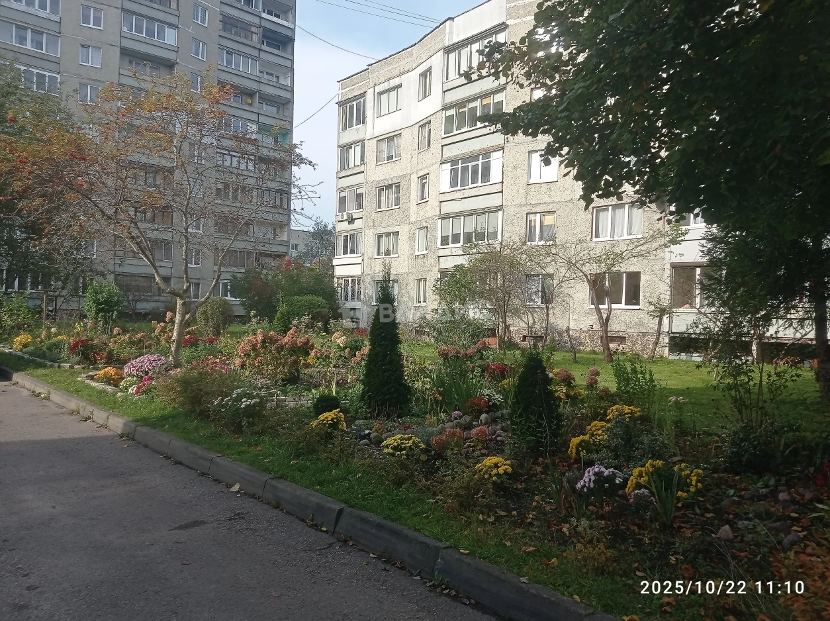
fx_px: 671
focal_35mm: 28
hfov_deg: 63.5
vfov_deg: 49.7
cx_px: 415
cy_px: 310
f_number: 1.79
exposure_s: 1/1927
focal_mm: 4.74
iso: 102
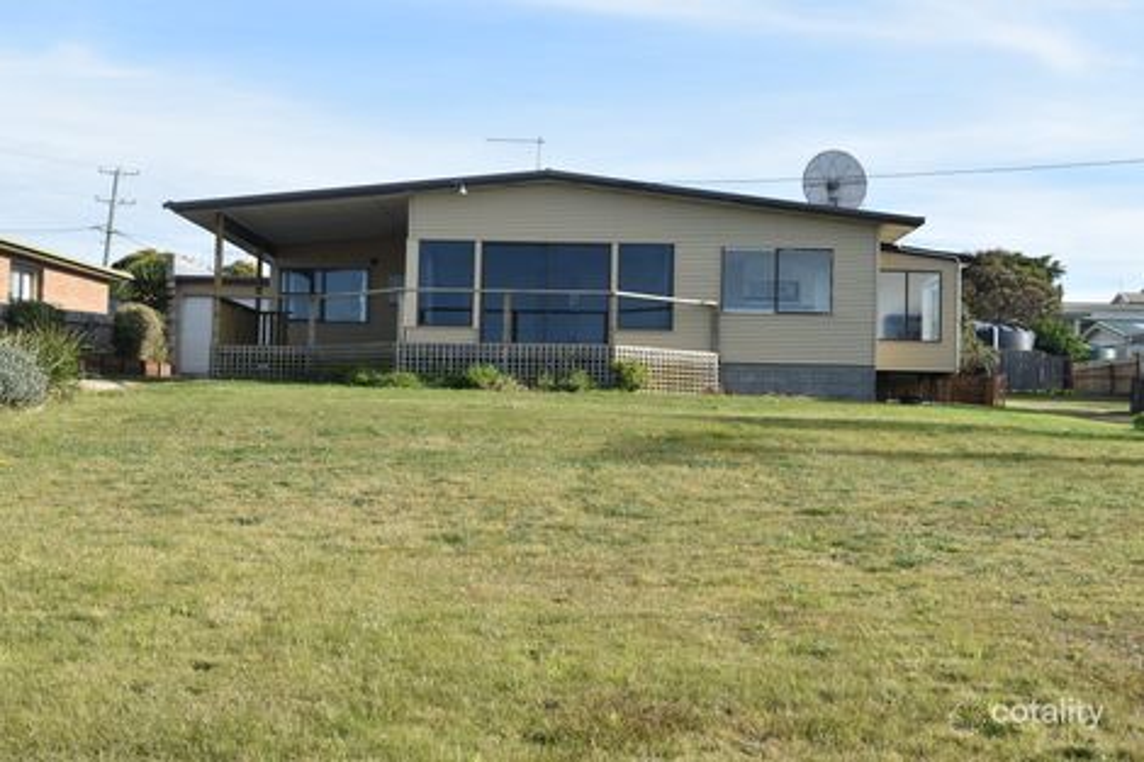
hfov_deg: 43.6
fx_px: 1429
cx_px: 572
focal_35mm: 45
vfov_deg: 29.8
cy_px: 381
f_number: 8
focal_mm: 30
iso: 125
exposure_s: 1/250
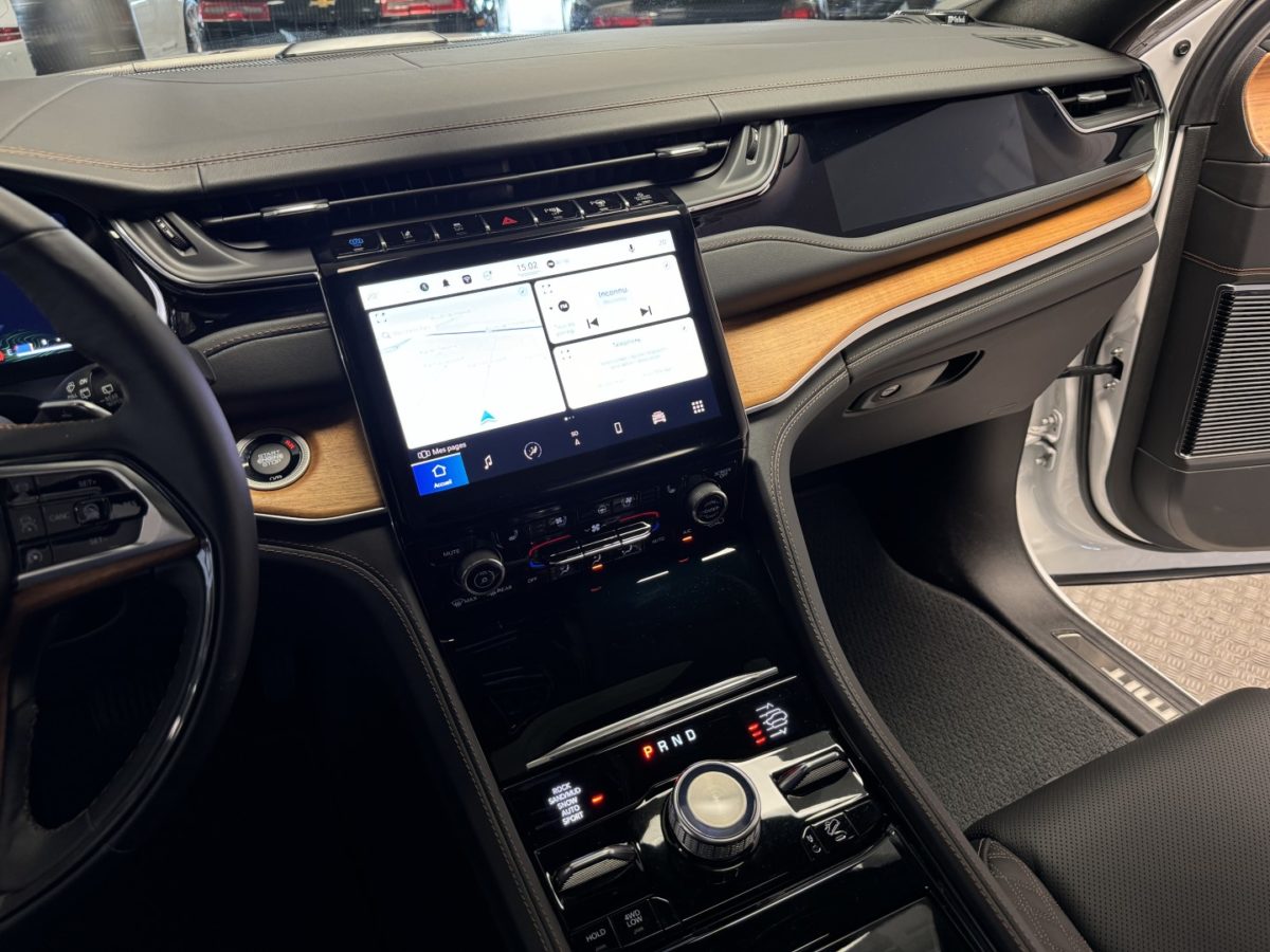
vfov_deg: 56.8
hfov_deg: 71.6
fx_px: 881
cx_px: 635
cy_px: 476
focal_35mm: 24
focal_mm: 6.76
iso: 250
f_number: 1.78
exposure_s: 1/60
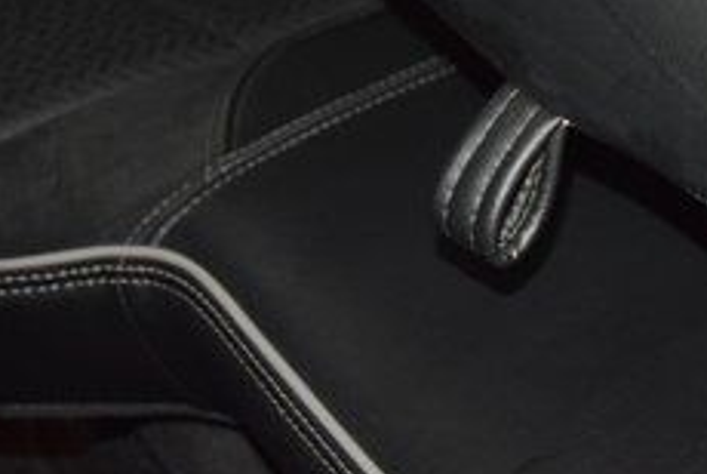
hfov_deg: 19.0
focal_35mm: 100
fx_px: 1966
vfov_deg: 13.2
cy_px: -165
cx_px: 901
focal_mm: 24
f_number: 3.8
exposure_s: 1/125
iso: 2500
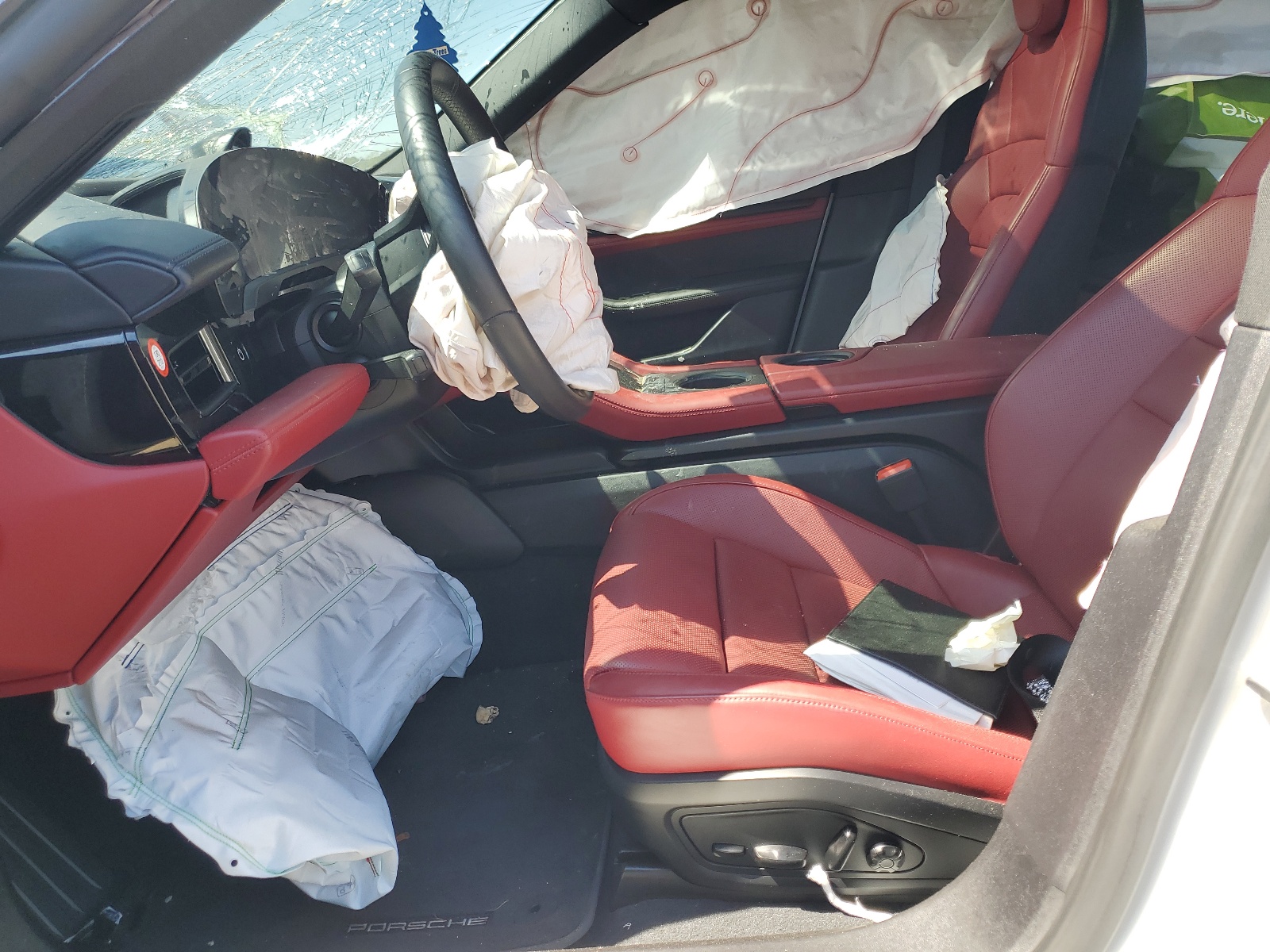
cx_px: 635
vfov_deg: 53.1
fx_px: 954
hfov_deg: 67.3
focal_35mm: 26
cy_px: 476
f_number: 1.5
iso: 50
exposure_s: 1/312
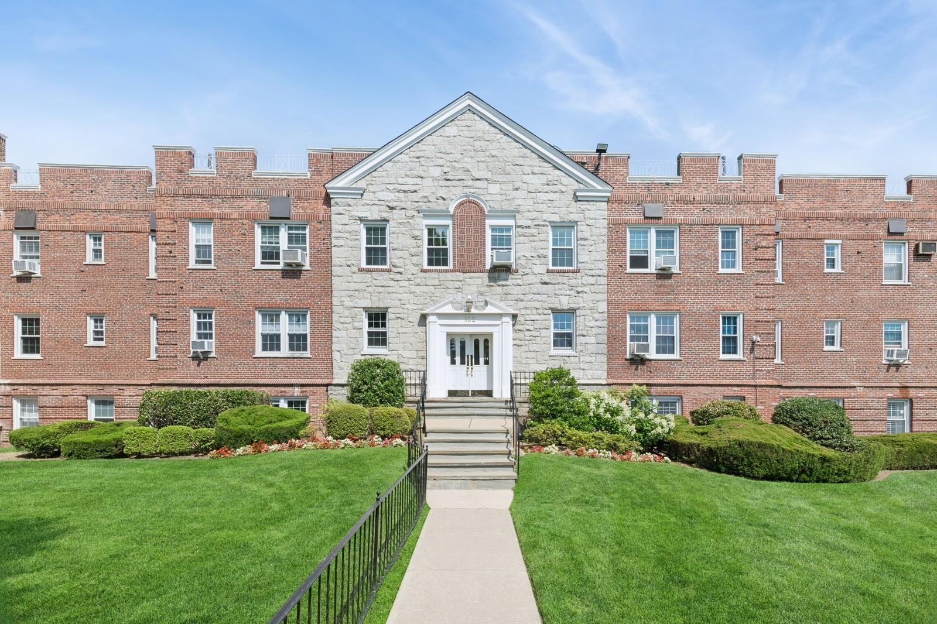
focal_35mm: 15
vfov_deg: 77.3
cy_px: 312
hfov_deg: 100.4
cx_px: 468
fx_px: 390
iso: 640
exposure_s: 1/500
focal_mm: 15
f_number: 14
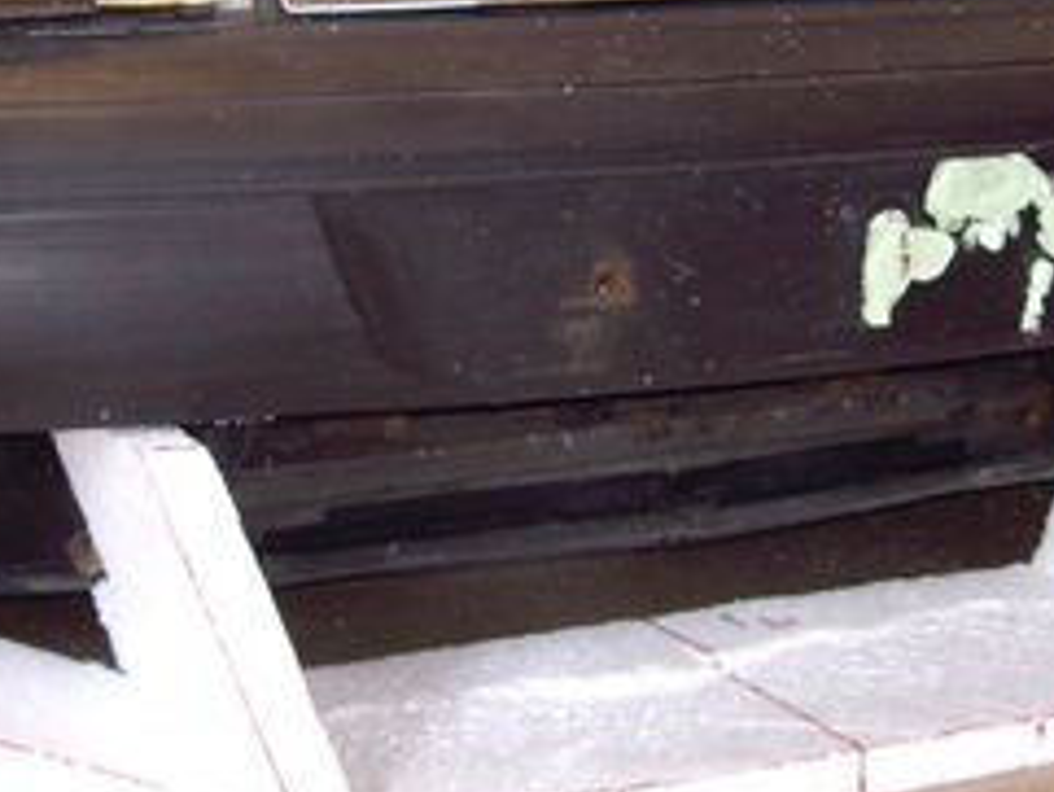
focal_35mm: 101
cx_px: 385
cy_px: 315
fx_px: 3077
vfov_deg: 14.7
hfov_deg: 19.4
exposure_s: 1/30
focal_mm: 6.2
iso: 100
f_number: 2.7
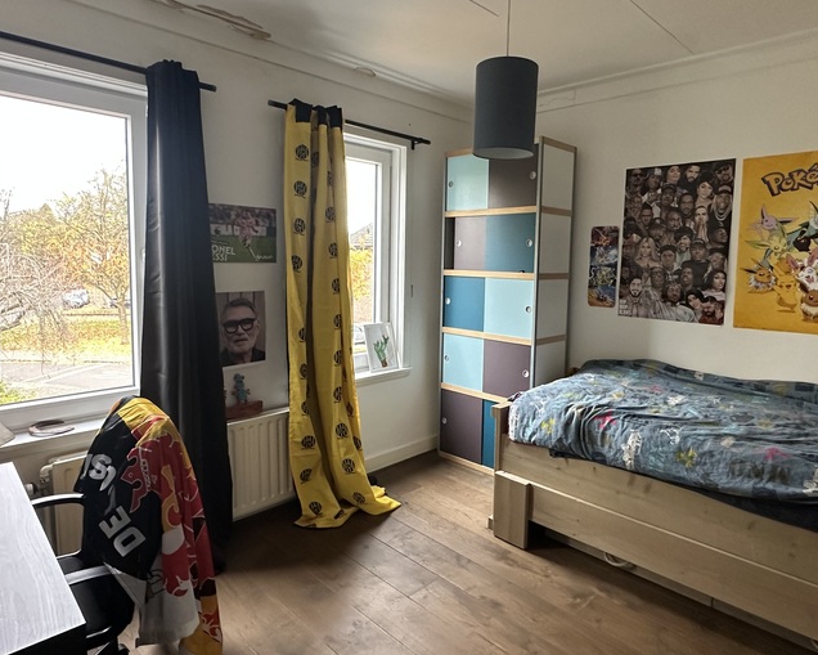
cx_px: 433
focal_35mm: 22
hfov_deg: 75.0
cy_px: 306
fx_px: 533
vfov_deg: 63.1
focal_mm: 2.22
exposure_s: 1/83
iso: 320
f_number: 2.2
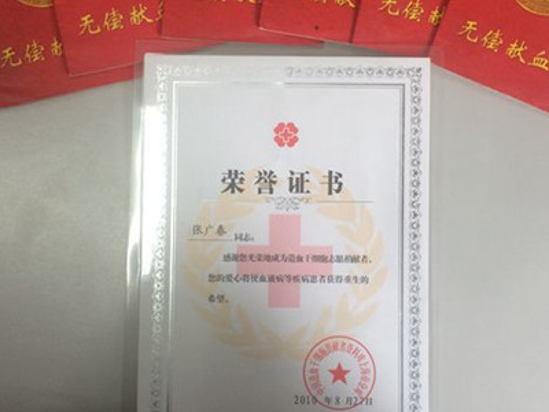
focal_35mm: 45
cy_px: 121
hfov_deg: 42.0
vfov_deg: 31.8
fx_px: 714
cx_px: 298
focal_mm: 4.12
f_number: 2.2
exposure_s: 1/33
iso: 40
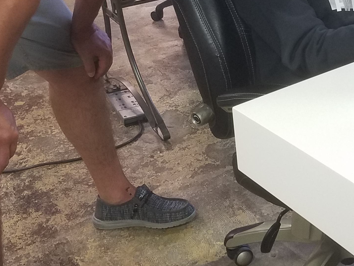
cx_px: 302
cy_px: 31
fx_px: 747
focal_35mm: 73
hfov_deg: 26.0
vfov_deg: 19.8
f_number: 1.7
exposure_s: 1/30
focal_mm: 4.2
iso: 160
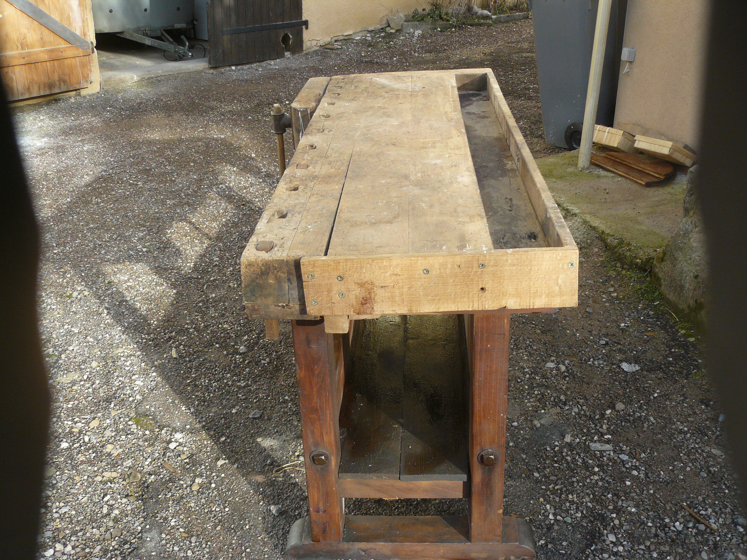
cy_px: 280
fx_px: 777
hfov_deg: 51.4
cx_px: 374
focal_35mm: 36
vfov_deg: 39.7
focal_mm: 6
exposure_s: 1/125
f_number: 4
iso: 100
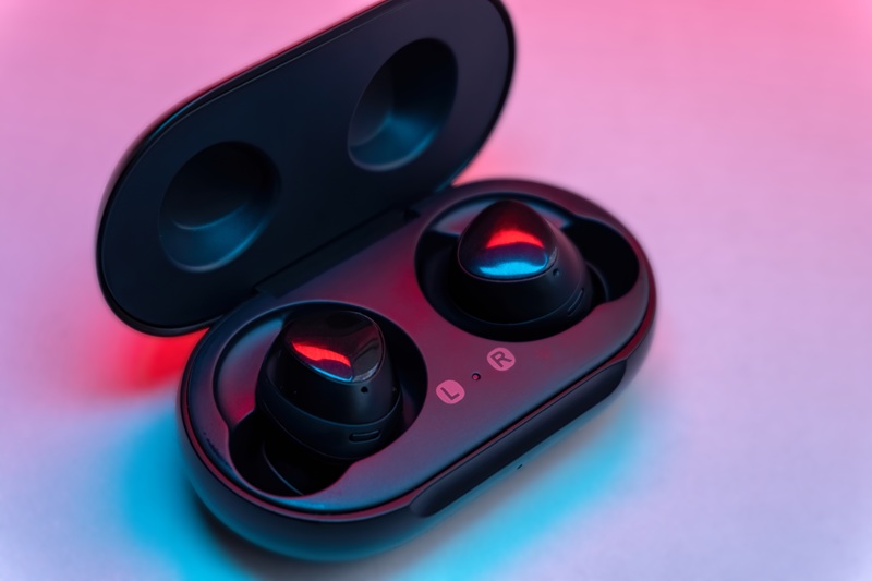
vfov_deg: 18.2
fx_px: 1816
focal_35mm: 75
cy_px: 290
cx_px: 436
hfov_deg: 27.0
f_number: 5.6
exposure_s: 1/400
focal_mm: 50
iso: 800
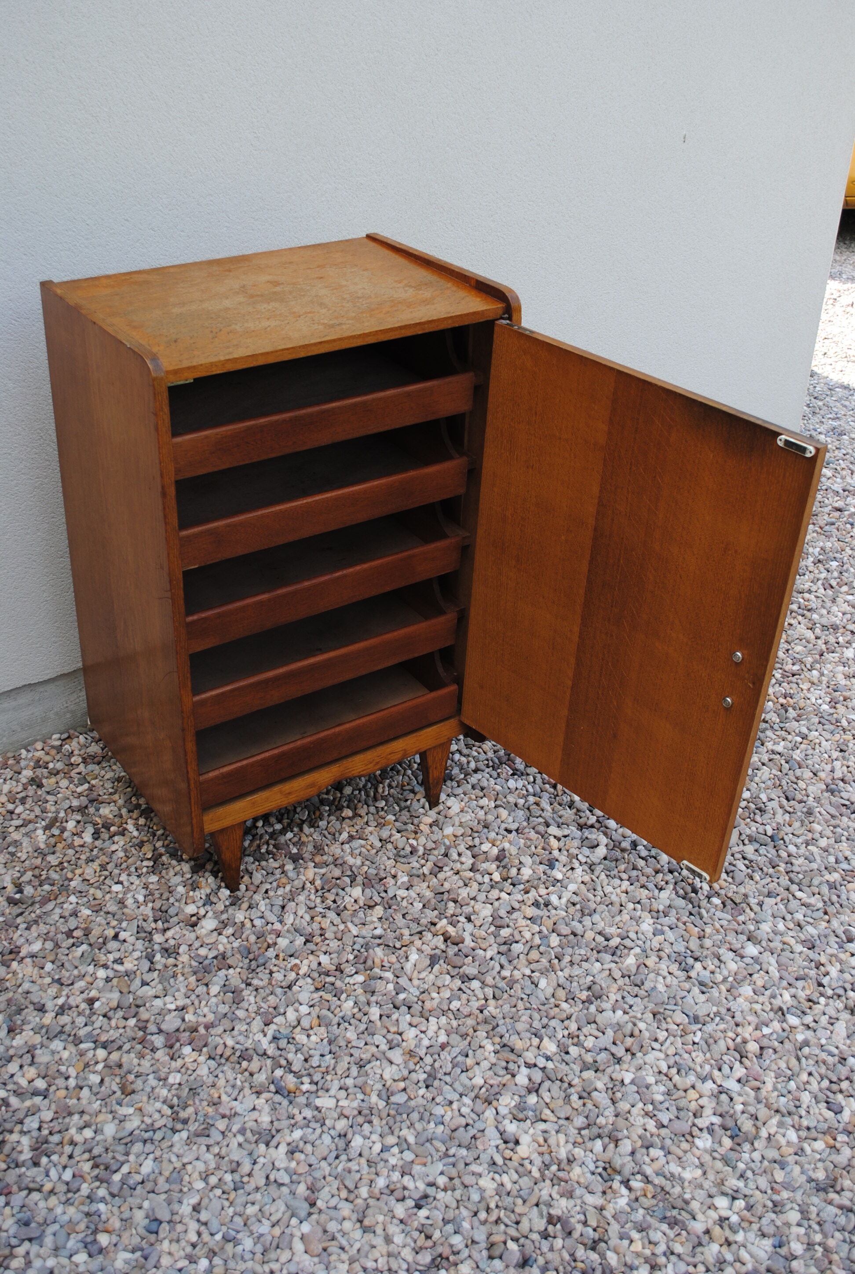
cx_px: 428
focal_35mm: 36
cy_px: 637
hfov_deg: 37.0
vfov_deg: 53.0
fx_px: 1276
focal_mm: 24
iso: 100
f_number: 5.6
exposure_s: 1/125
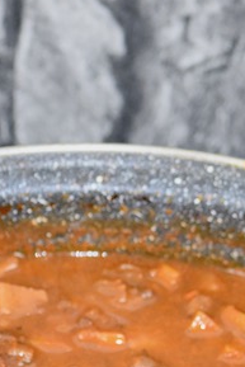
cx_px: 79
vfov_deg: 3.7
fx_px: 5687
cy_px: 577
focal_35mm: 558
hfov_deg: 2.5
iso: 800
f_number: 4.5
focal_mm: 105
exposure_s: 1/80
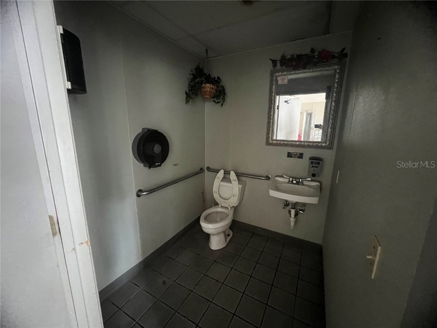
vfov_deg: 89.9
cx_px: 218
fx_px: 164
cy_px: 164
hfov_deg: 106.2
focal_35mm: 13
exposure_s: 1/37
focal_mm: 1.57
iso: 1250
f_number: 1.8
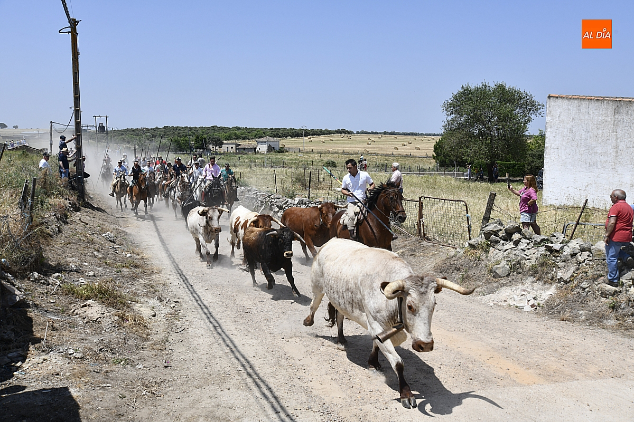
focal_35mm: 30
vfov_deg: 43.6
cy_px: 211
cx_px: 317
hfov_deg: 61.9
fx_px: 528
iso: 160
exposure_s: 1/400
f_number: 10
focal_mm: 30
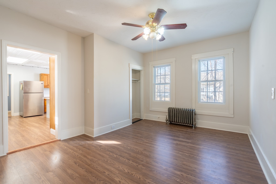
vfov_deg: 73.7
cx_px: 138
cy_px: 92
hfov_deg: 96.7
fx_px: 123
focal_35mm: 16
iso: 100
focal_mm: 16
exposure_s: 1/30
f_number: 8
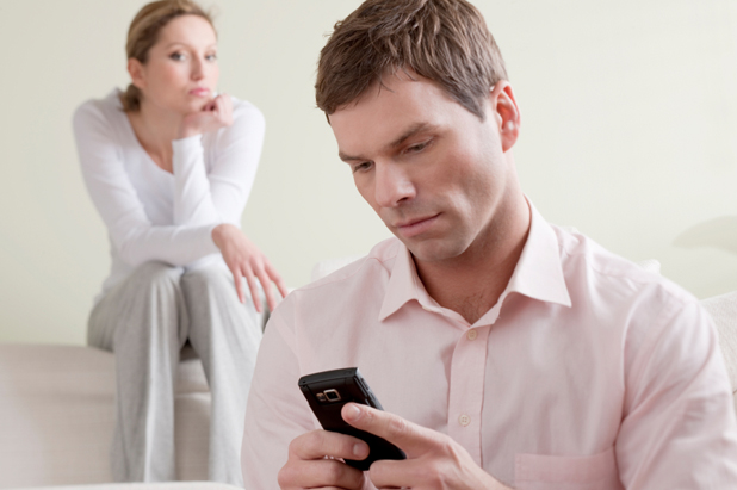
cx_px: 368
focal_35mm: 85
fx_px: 1739
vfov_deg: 16.0
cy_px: 245
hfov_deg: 23.9
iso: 50
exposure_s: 1/160
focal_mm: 85
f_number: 13
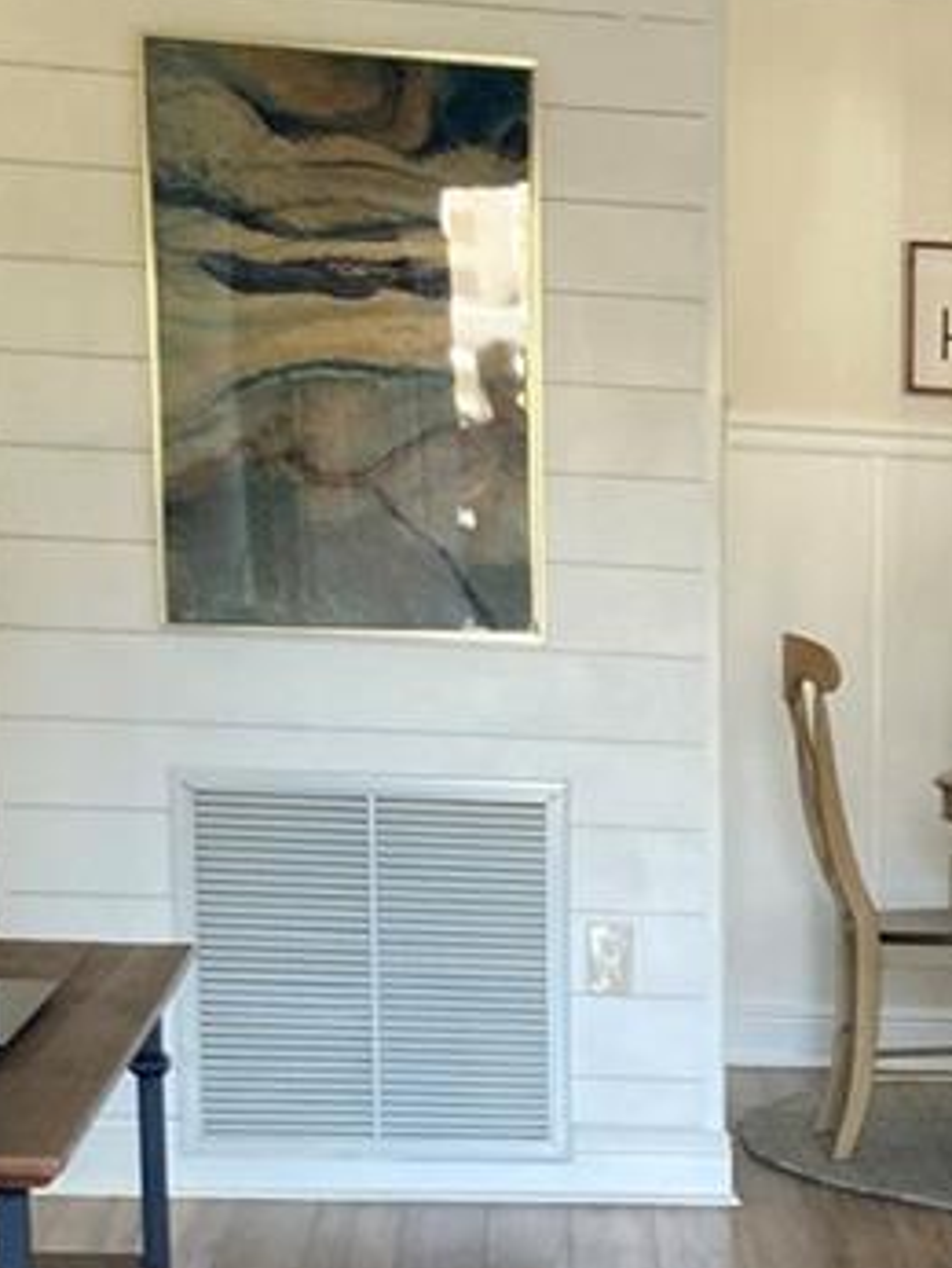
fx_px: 3553
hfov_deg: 14.4
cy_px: 1532
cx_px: 1336
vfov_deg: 19.1
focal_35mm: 97
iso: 100
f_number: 1.8
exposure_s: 1/60
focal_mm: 3.99
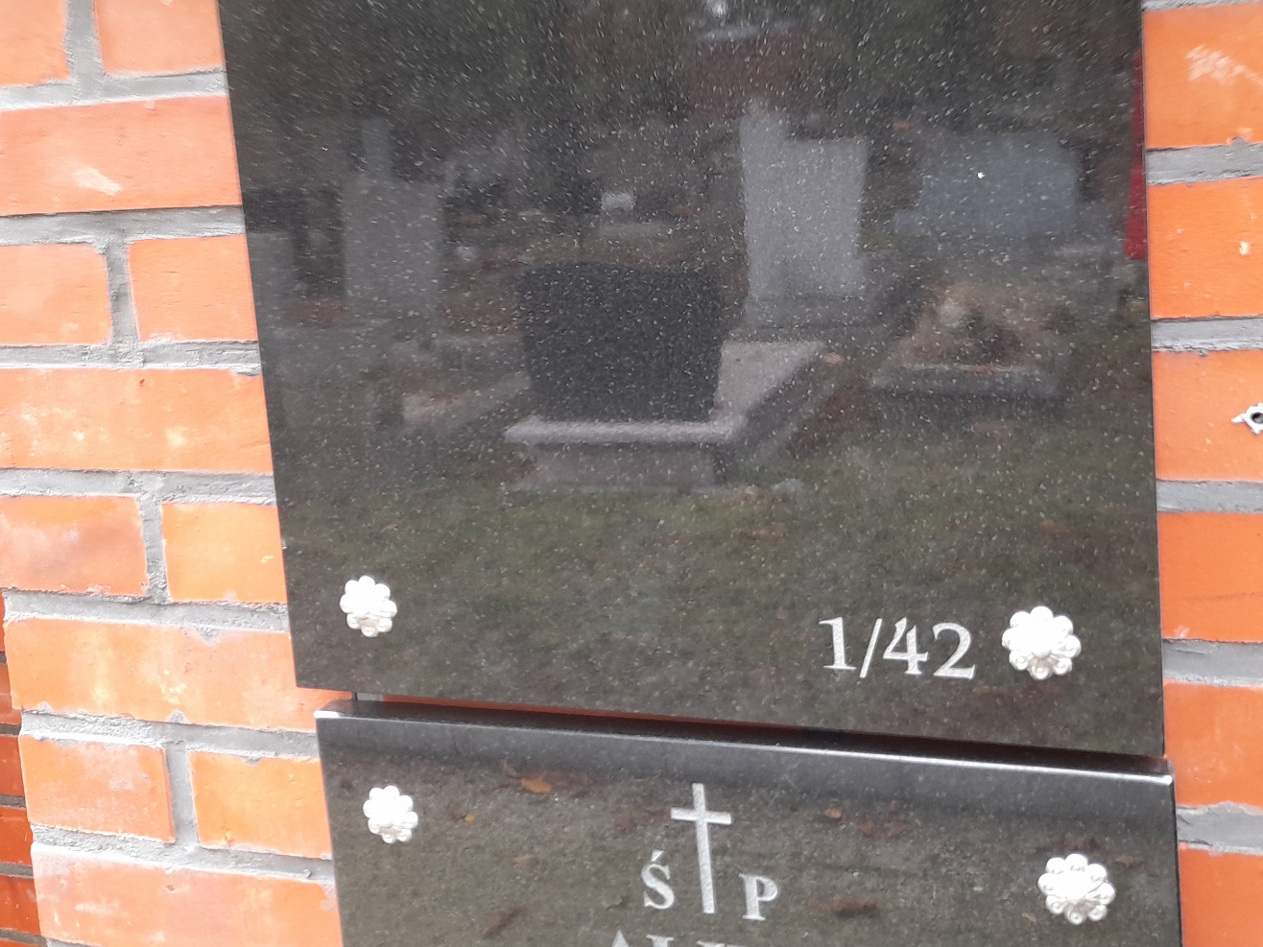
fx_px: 1386
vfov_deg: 37.1
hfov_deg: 48.9
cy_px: 272
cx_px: 679
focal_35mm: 38
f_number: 2
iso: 80
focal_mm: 4.6
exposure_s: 1/50
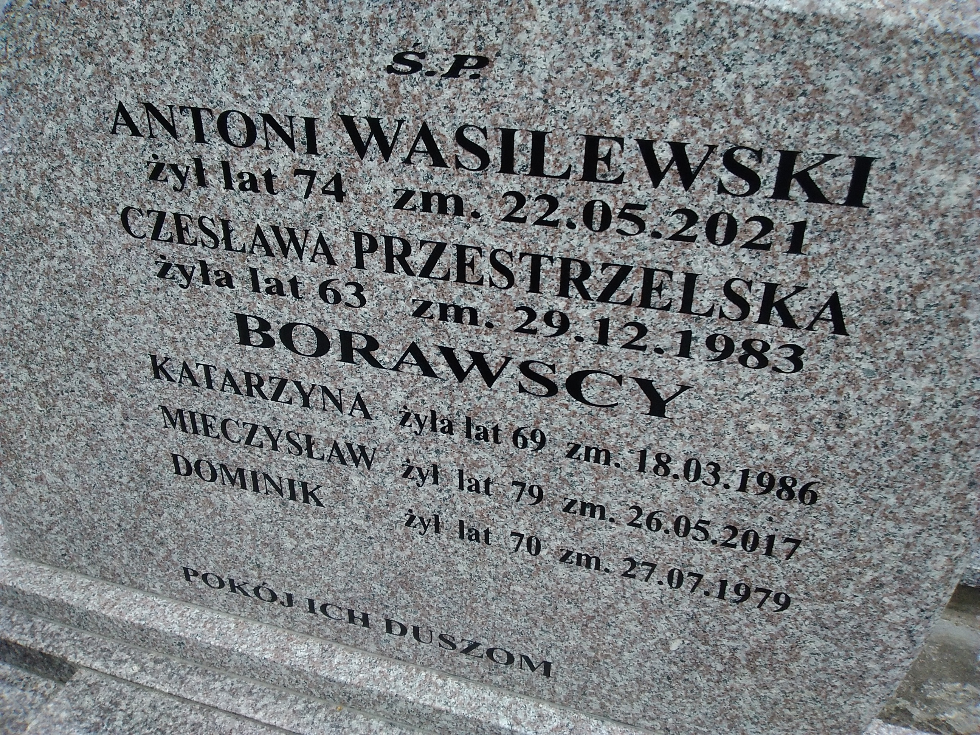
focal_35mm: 29
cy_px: 368
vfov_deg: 48.2
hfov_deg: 61.7
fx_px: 821
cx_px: 490
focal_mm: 2.39
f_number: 2.4
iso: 100
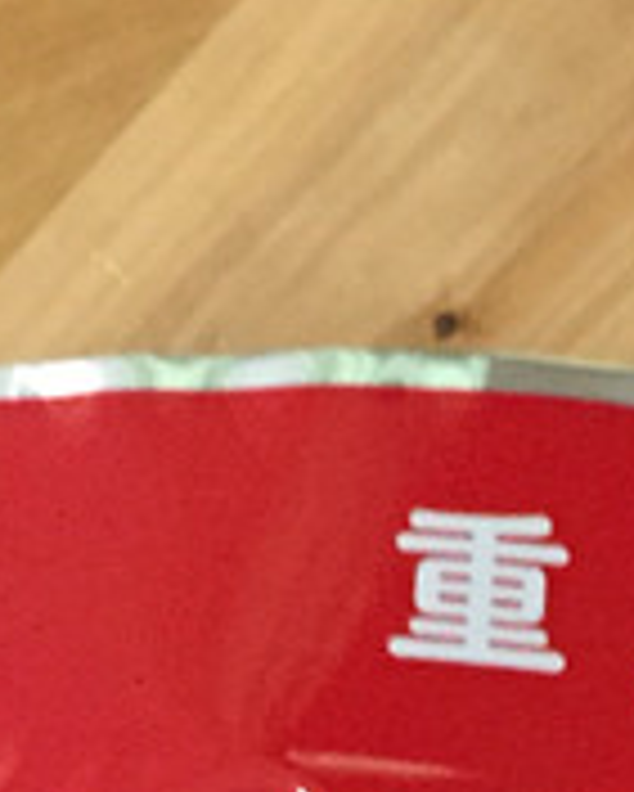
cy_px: 2066
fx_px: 3773
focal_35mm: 161
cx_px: 1160
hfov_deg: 9.2
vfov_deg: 10.0
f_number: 2.2
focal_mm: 4.15
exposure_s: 1/24
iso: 250
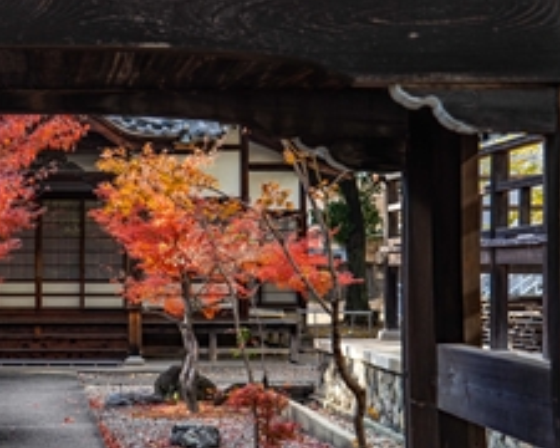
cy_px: 193
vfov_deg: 15.9
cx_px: 100
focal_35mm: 97
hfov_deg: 19.5
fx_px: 1608
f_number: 4.5
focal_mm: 58
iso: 125
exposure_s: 1/60
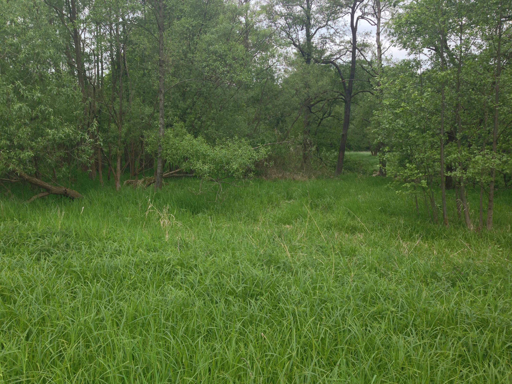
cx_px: 256
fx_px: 488
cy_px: 192
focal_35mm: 33
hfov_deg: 55.4
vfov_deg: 42.9
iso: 50
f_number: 2.4
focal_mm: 4.12
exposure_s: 1/317
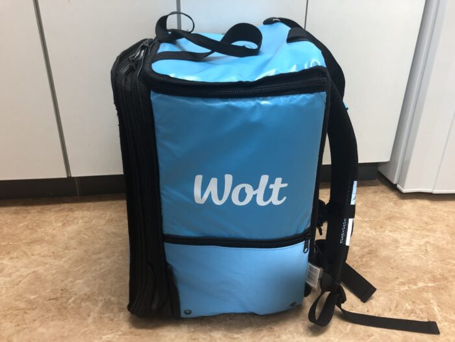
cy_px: 171
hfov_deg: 63.4
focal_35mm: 28
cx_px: 228
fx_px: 368
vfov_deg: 49.7
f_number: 1.8
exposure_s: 1/17
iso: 64
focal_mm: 3.99
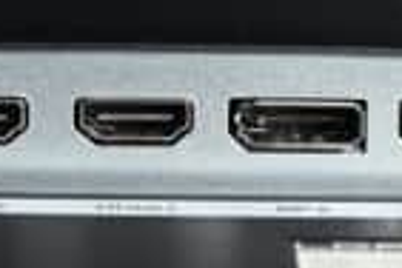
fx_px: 2311
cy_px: 140
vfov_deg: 6.6
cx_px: 308
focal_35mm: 207
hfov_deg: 9.9
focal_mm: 75
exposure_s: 1/80
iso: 900
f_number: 6.3
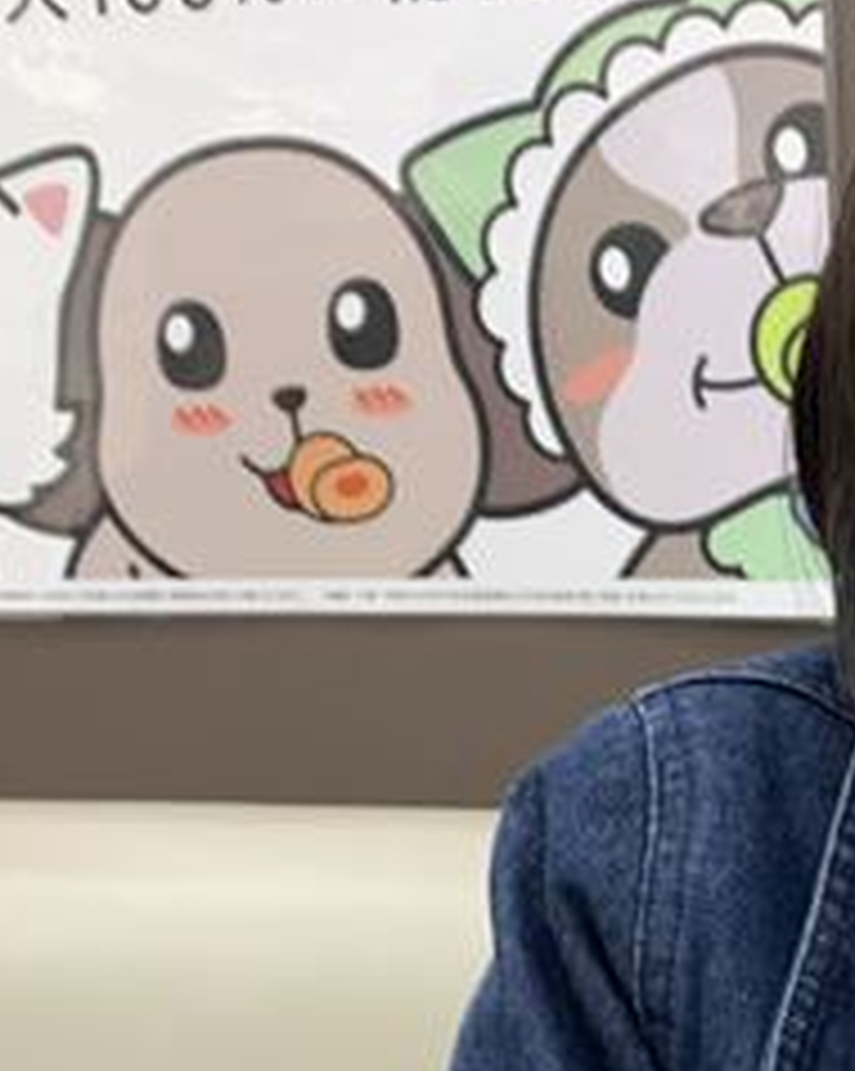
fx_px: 2027
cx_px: 1161
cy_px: 873
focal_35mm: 64
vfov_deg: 28.9
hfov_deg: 21.2
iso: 160
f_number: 1.8
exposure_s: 1/60
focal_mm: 4.25
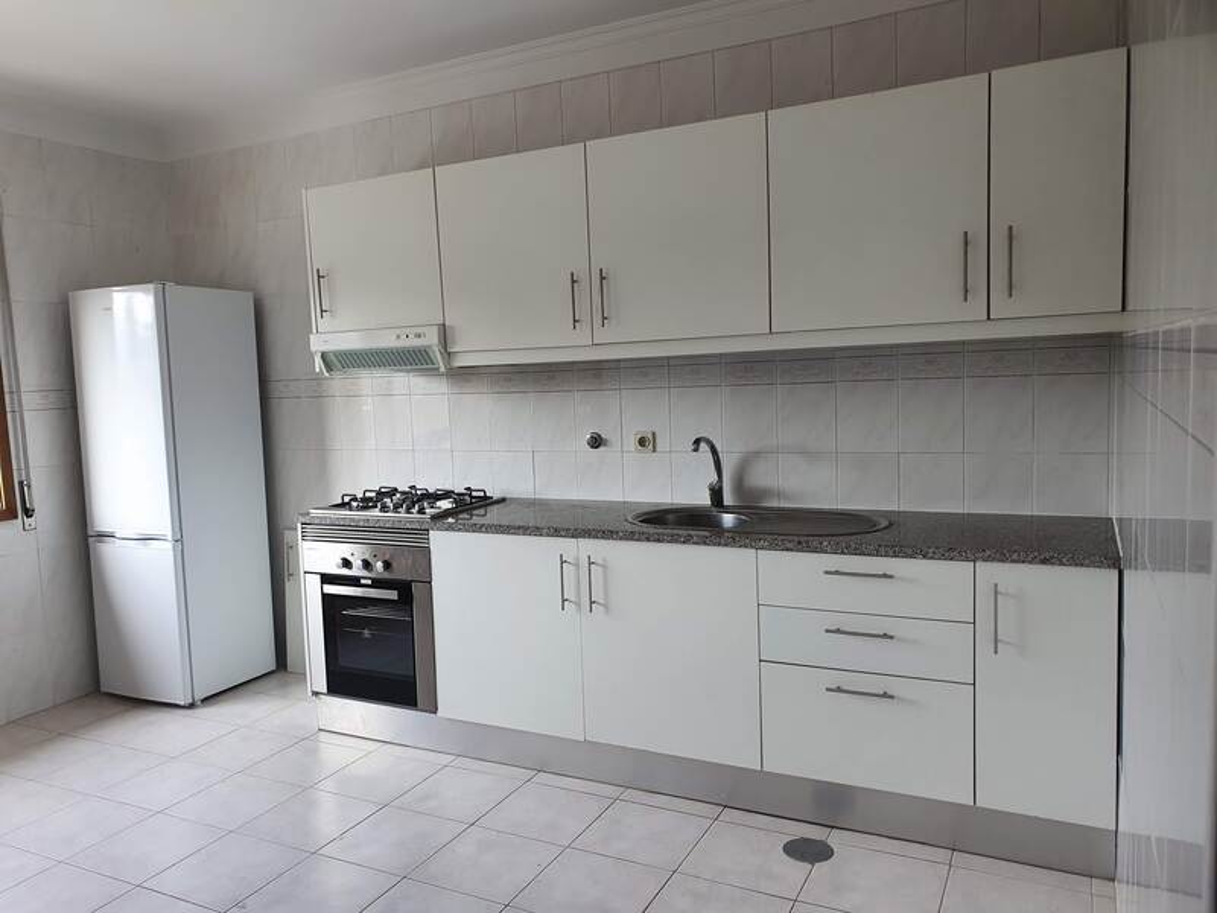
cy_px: 456
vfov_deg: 53.1
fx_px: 914
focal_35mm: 26
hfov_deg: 67.3
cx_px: 608
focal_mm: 4.32
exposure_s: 1/100
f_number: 2.4
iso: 64
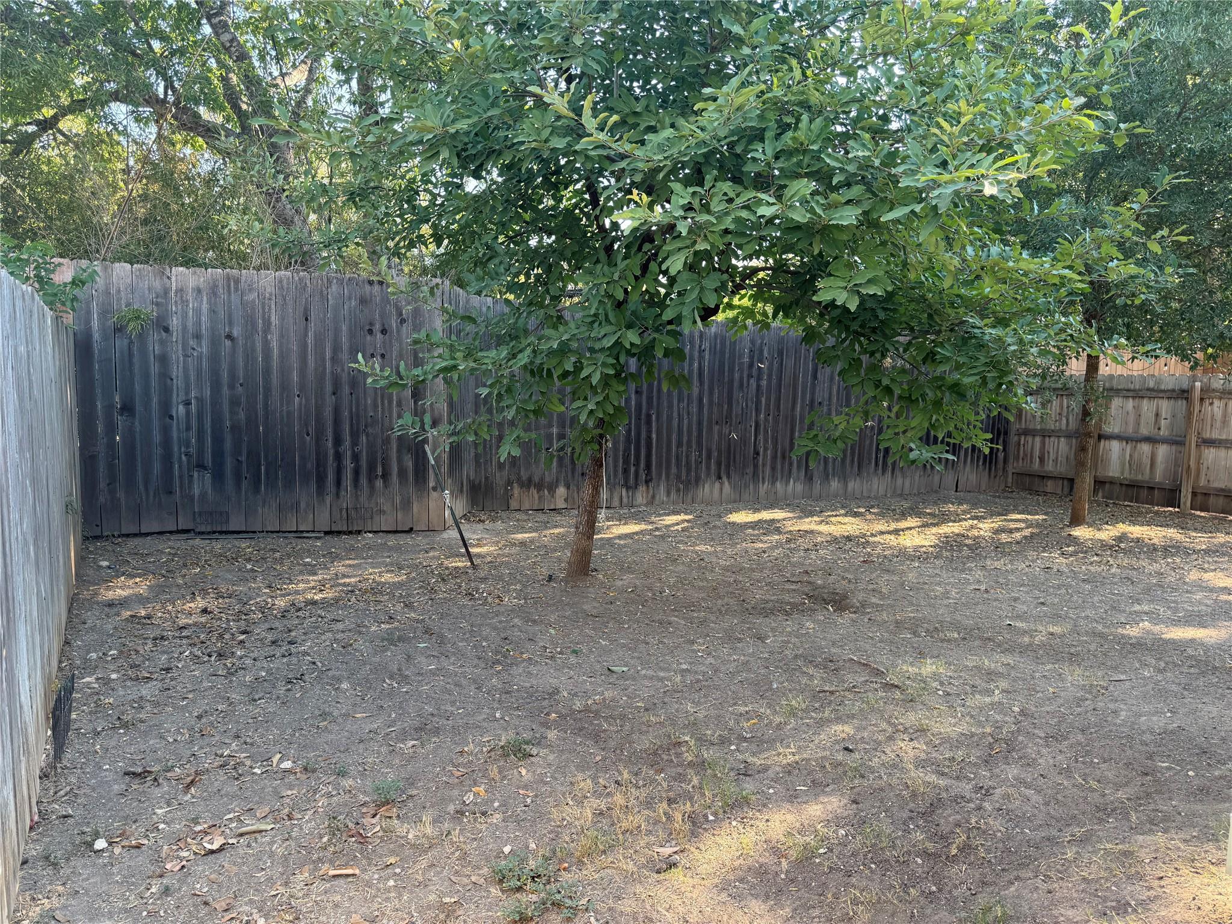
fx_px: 854
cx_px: 616
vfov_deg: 56.8
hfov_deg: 71.6
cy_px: 462
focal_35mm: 24
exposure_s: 1/167
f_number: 1.78
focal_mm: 6.76
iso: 64
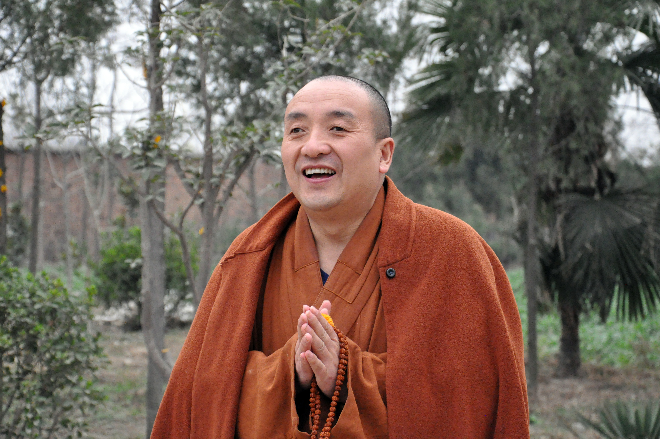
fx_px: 1813
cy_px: 220
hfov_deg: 20.6
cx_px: 330
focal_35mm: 99
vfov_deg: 13.8
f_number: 5.6
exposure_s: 1/1250
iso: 3200
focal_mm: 66
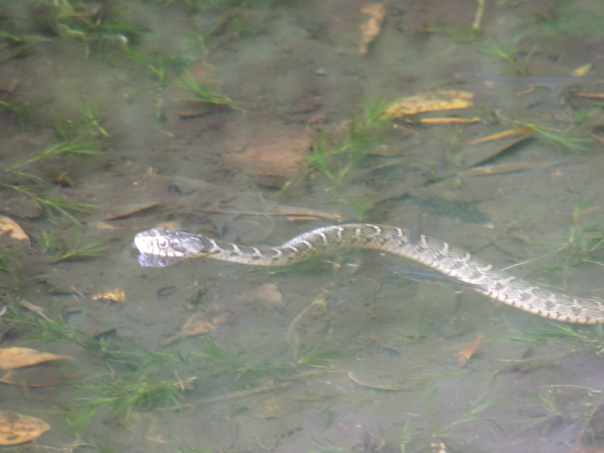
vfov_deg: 2.0
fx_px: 13086
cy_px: 226
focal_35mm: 750
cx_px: 302
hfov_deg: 2.6
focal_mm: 133.7
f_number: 5.1
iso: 800
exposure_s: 1/15
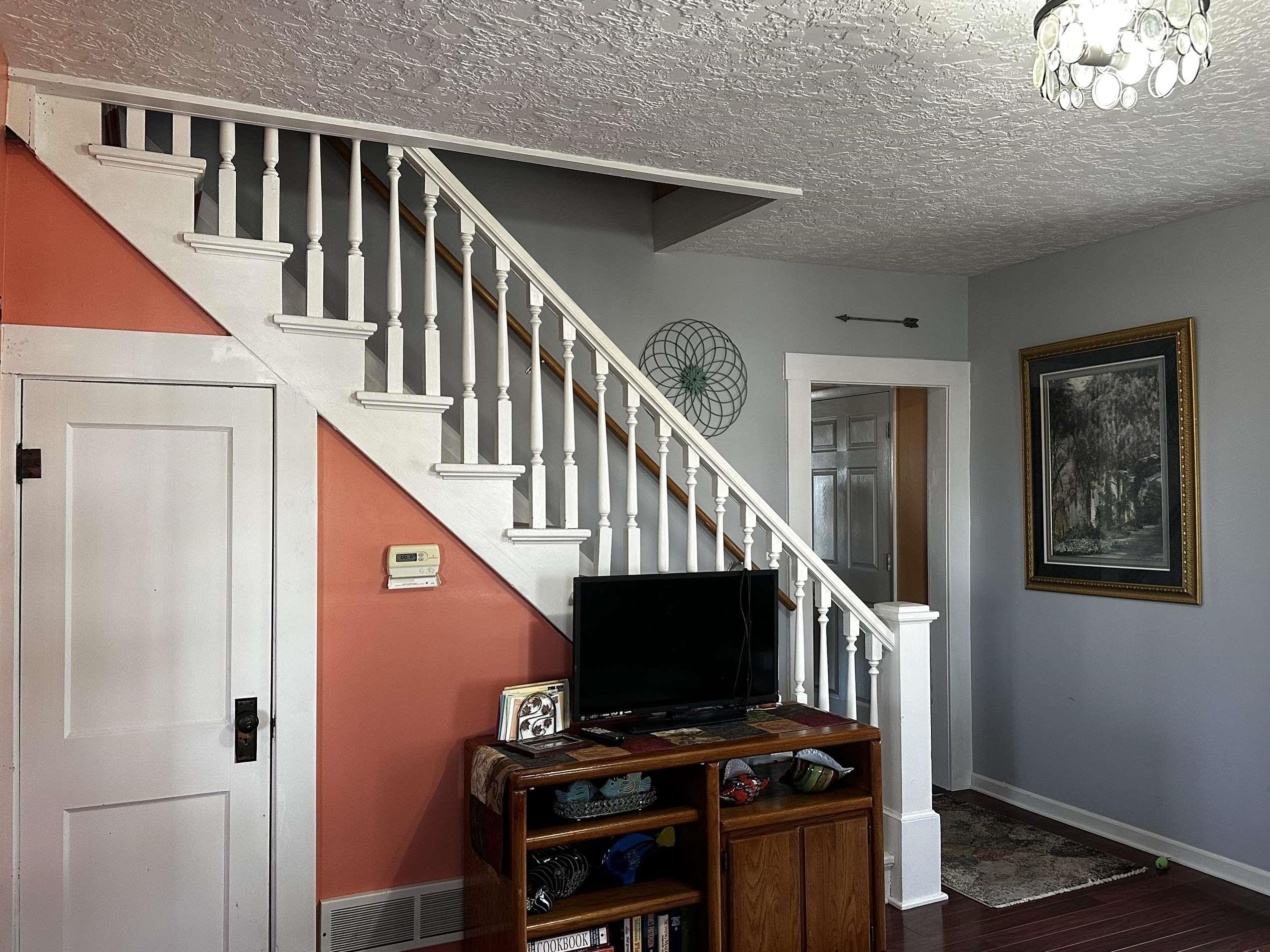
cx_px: 707
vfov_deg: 48.2
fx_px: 1064
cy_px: 485
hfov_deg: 61.5
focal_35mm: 29
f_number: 1.78
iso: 250
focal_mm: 6.86
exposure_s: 1/87
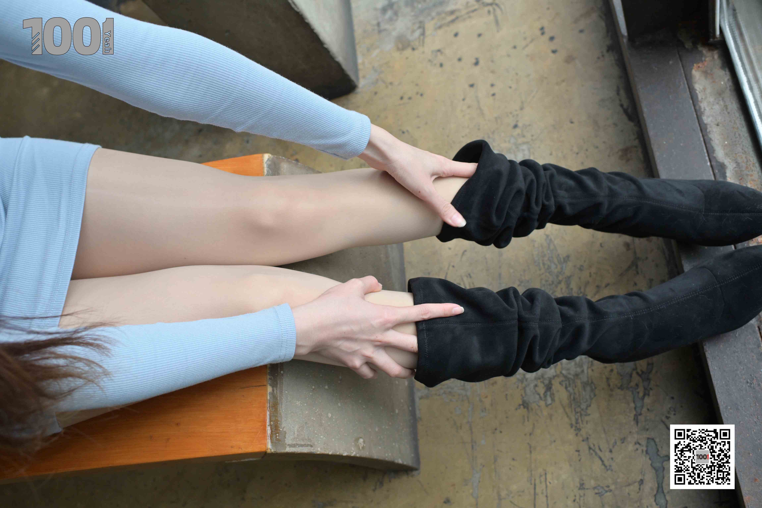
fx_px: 741
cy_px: 254
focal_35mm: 35
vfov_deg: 37.9
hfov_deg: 54.4
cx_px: 381
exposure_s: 1/125
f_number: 5
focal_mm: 35
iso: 800
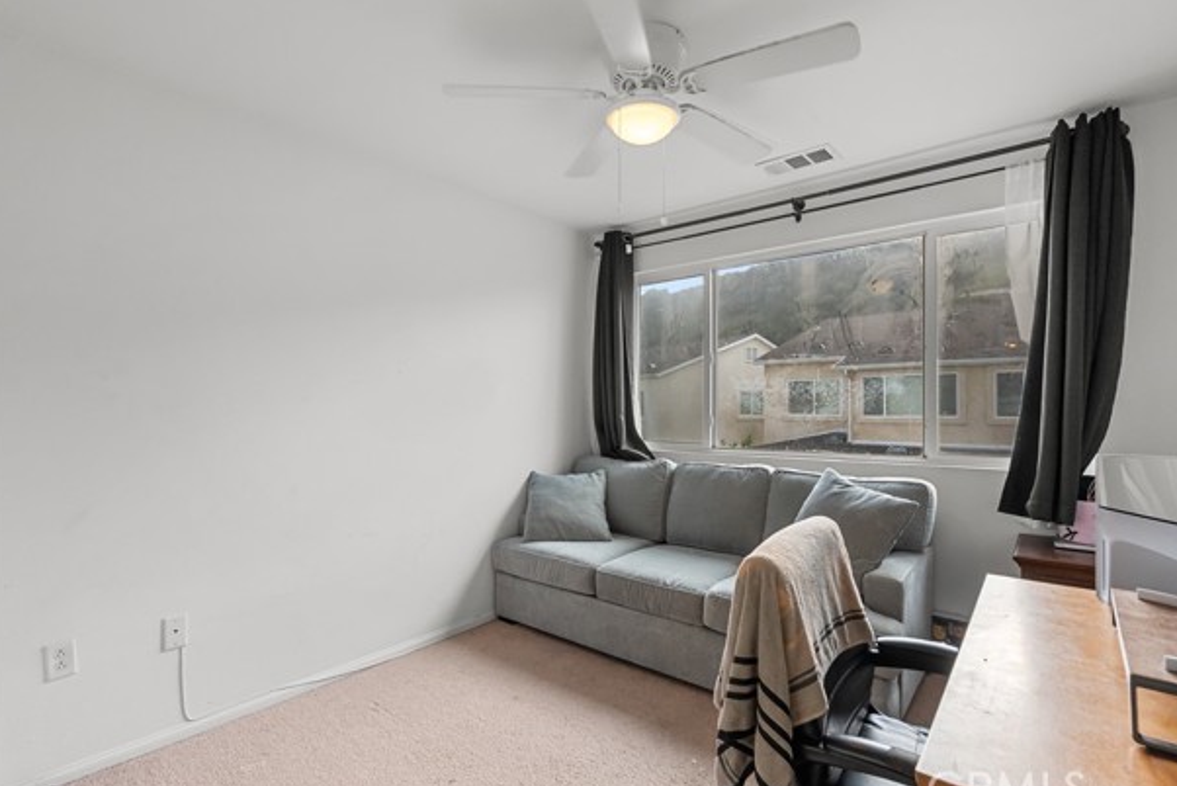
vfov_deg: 70.5
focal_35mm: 17
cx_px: 583
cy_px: 400
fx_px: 556
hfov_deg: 93.2
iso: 2000
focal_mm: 16
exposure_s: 1/160
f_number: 8
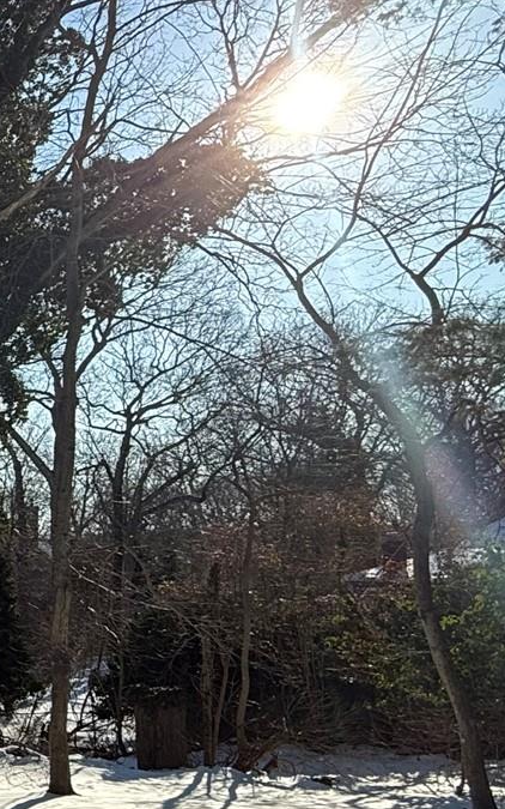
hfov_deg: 19.9
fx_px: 991
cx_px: -431
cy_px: 515
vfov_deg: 43.9
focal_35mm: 45
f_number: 2.2
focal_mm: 2.22
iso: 64
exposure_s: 1/1464
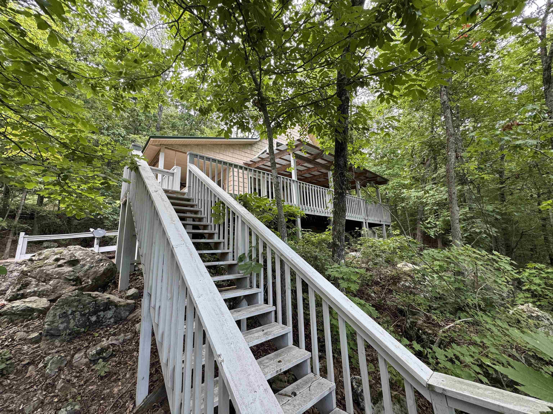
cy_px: 207
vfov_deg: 85.7
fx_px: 224
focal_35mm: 14
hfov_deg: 102.1
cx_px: 276
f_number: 2.2
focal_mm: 2.22
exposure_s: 1/99
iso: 80
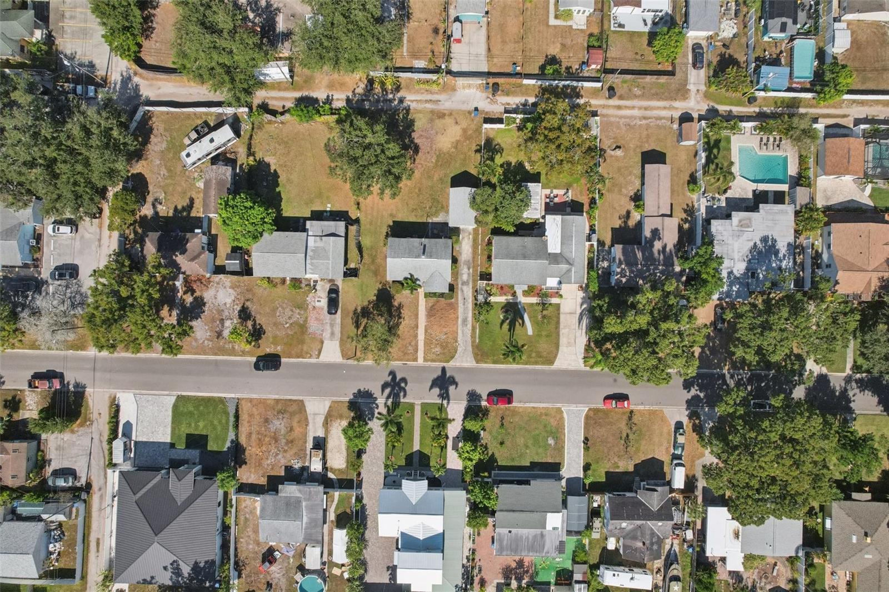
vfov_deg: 57.2
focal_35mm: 22
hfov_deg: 78.6
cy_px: 296
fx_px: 543
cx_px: 444
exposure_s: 1/2500
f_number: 2.8
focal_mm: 8.4
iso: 400
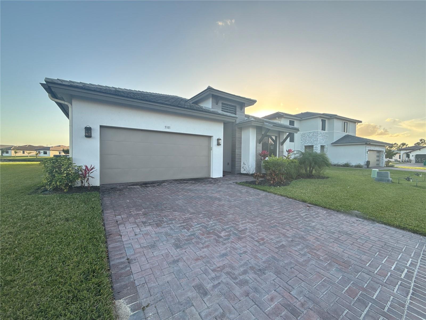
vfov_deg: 85.7
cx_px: 213
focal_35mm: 14
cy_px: 160
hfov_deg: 102.1
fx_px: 172
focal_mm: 2.22
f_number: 2.2
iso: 64
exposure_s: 1/293
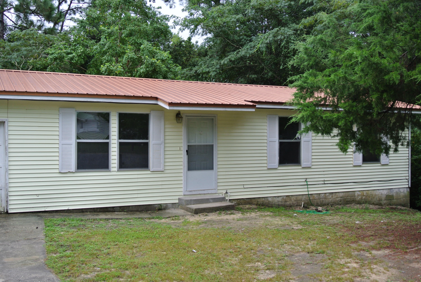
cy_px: 141
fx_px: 468
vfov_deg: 33.5
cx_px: 210
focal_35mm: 40
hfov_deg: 48.4
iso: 100
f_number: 4.2
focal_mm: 15.1
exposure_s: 1/200
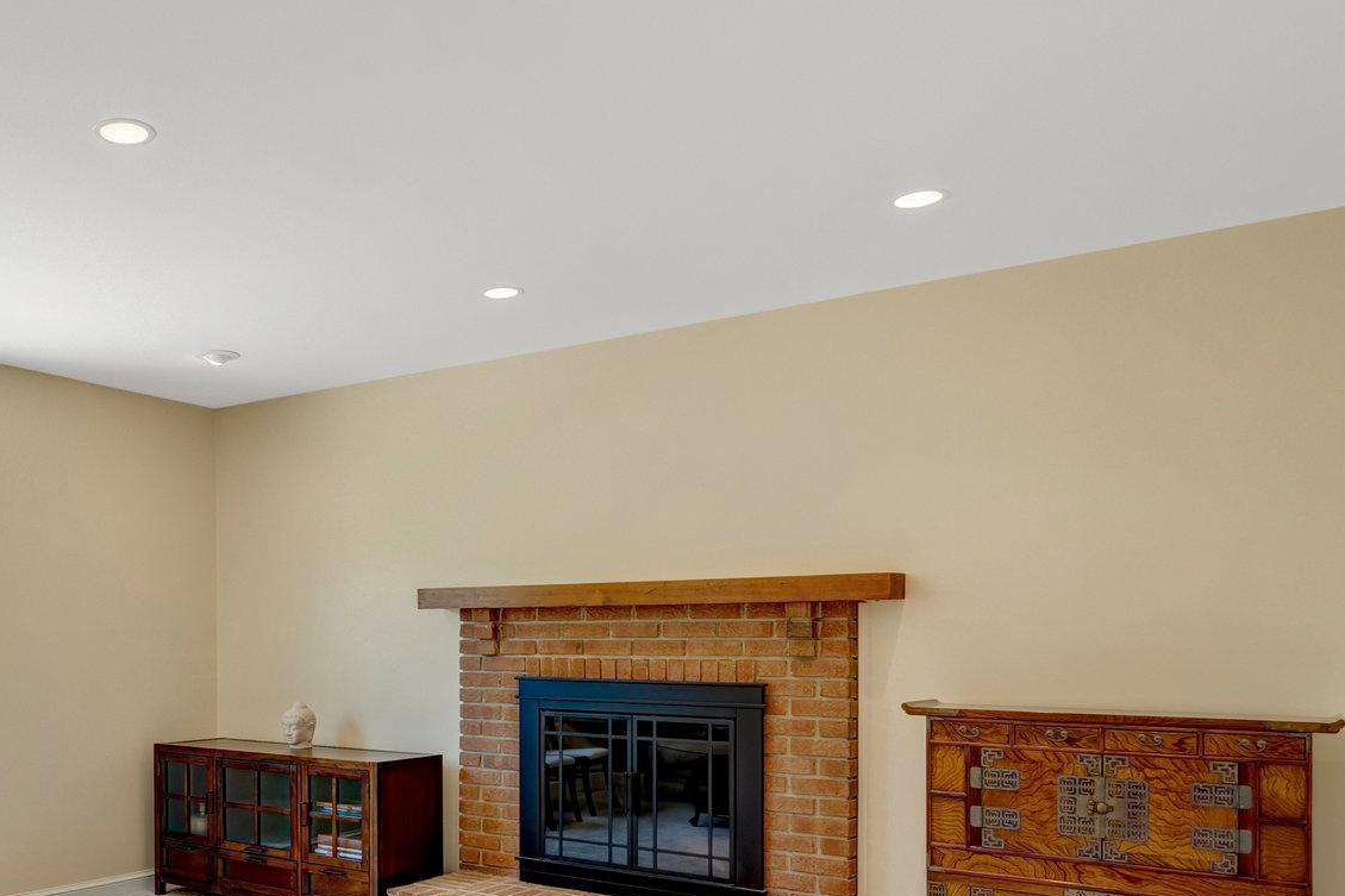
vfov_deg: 43.9
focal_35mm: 29
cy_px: 638
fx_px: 1083
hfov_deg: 58.7
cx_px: 268
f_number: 8
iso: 1250
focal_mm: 16
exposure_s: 1/50
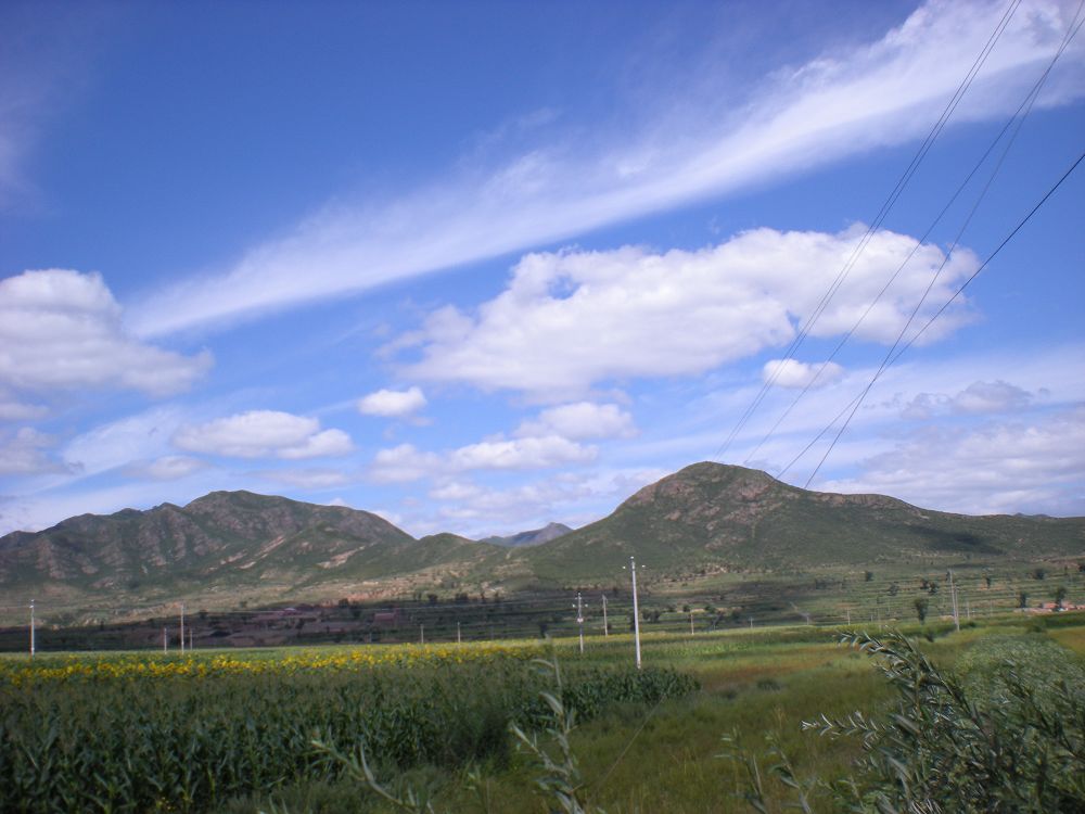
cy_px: 407
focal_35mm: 38
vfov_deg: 37.7
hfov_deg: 49.0
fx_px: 1191
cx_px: 542
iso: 64
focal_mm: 6.3
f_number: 4.6
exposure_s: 1/620
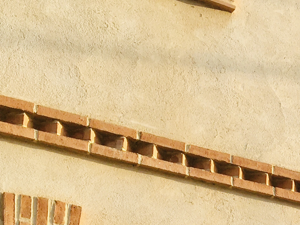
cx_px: 383
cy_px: 351
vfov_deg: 13.0
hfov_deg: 17.3
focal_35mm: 107
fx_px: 927
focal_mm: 4.15
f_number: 2.2
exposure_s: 1/478
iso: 25
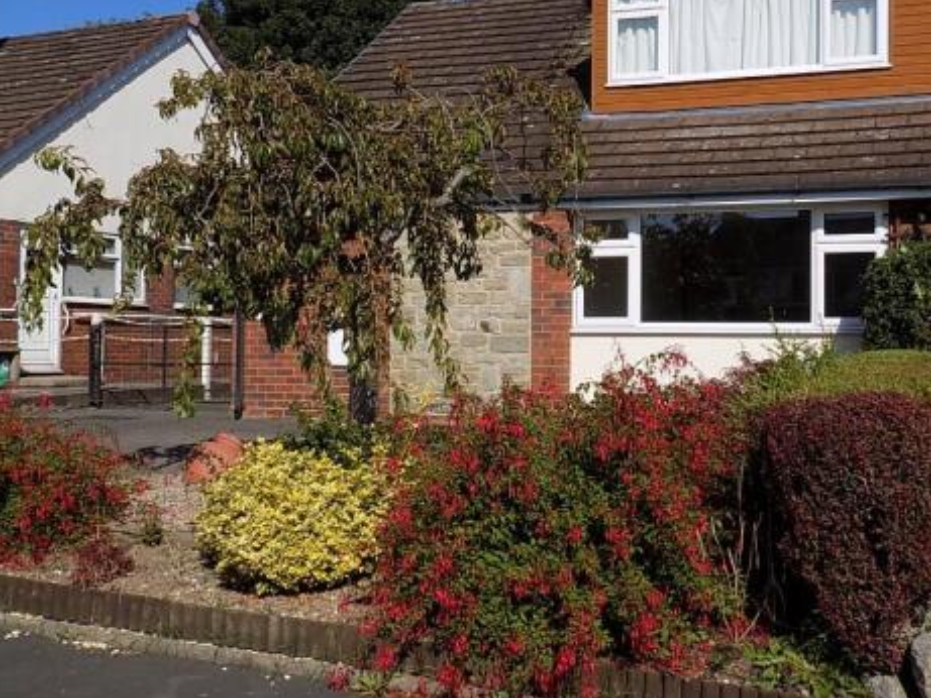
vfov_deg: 33.6
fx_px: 1157
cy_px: 310
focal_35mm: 43
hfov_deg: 43.8
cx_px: 459
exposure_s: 1/1250
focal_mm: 6.1
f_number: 3.4
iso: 80
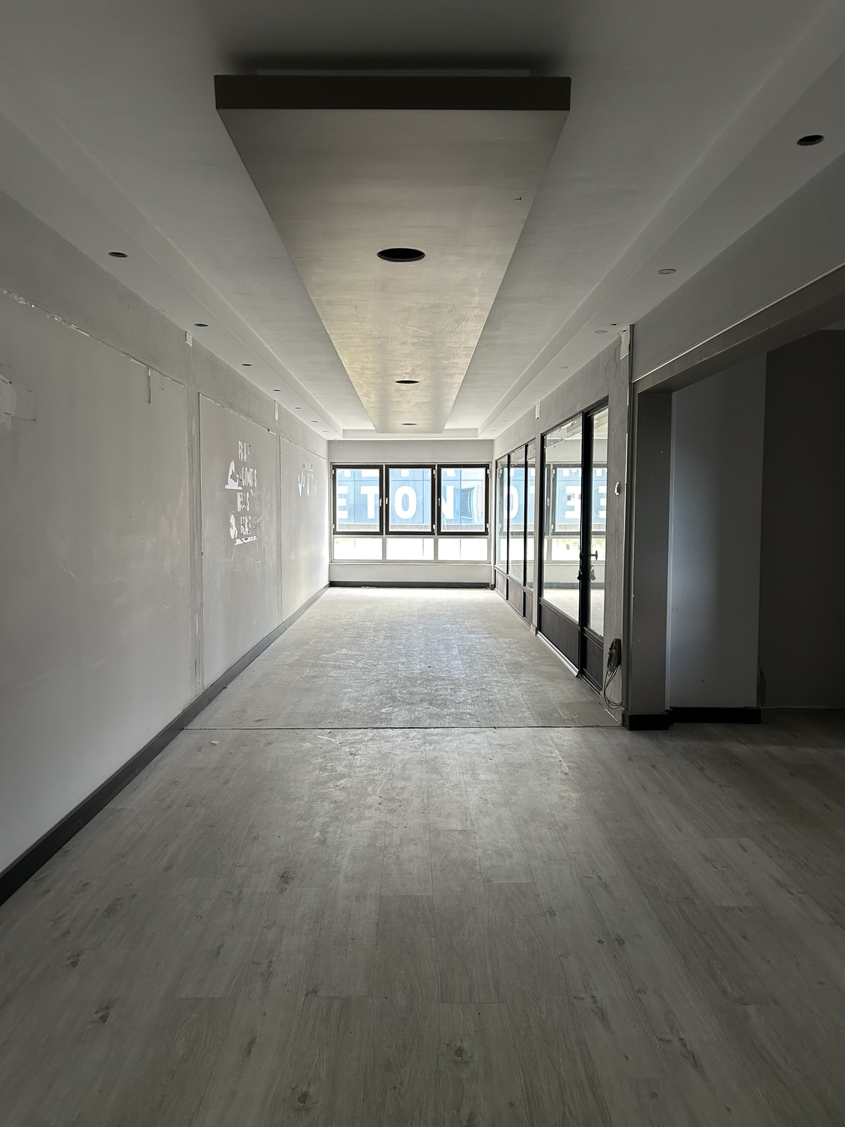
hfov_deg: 53.1
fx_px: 846
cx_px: 422
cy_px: 564
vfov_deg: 67.3
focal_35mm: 26
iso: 100
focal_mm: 5.7
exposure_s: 1/50
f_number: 1.5
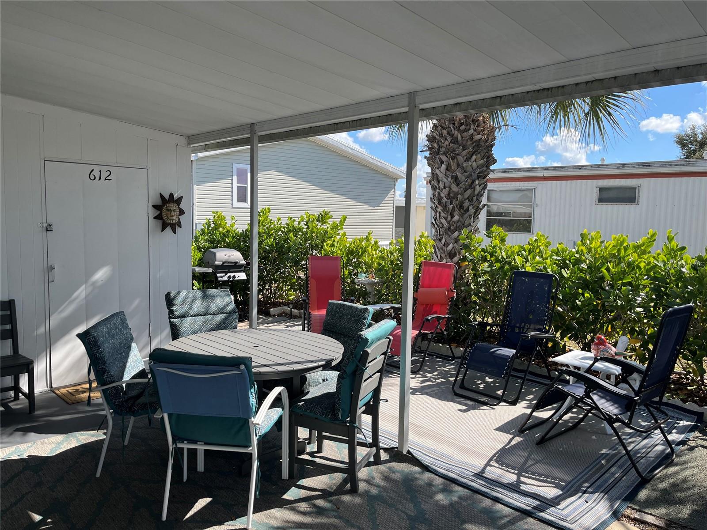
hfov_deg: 67.3
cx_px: 354
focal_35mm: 26
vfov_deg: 53.1
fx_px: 531
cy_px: 265
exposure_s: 1/1890
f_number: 1.6
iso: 50
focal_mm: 5.1
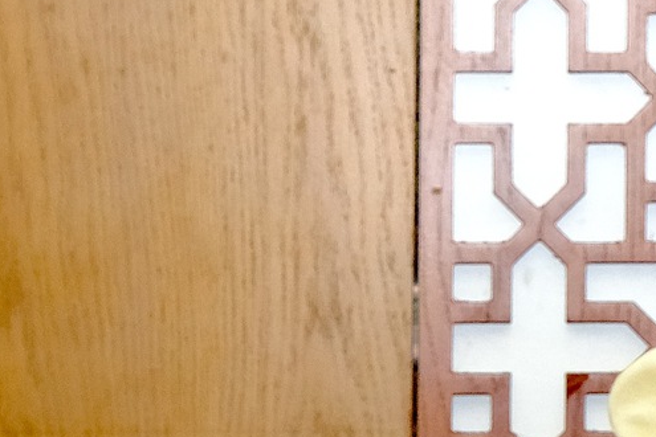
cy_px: -428
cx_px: 1405
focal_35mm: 393
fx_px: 7161
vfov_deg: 3.5
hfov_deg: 5.1
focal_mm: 50.5
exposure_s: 1/125
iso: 2000
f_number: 5.6
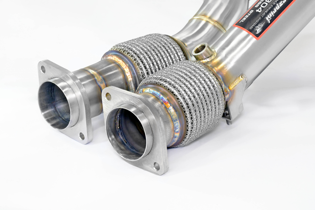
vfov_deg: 17.9
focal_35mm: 76
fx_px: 665
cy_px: 104
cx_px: 158
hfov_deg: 26.7
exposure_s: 1/100
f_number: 13
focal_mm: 50
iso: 2500
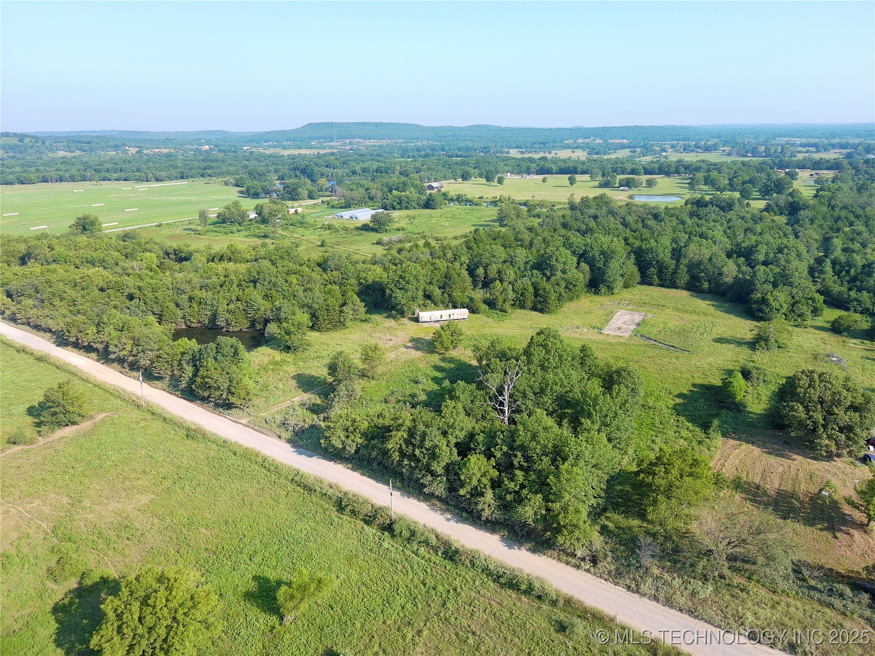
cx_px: 438
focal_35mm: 23
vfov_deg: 58.9
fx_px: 581
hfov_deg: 73.9
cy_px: 328
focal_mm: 6.67
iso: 102
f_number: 1.9
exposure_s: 1/1185
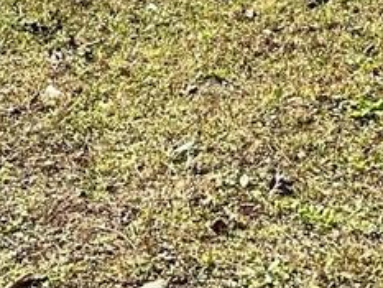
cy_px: -318
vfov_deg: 8.5
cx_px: 325
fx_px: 1827
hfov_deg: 11.9
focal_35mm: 165
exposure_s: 1/1949
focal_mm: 6.86
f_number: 1.78
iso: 80
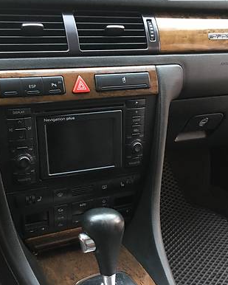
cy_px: 182
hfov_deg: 34.2
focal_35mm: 44
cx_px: 114
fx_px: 371
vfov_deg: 41.6
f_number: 2.2
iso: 160
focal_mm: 4.2
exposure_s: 1/33
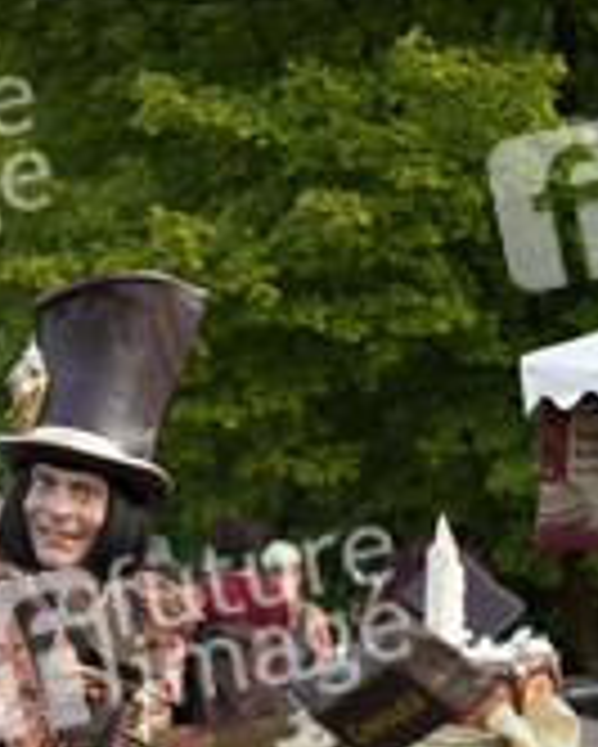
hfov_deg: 21.9
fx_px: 1547
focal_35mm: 70
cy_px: 860
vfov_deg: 24.9
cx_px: 310
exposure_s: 1/1600
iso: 800
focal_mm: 31
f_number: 2.8
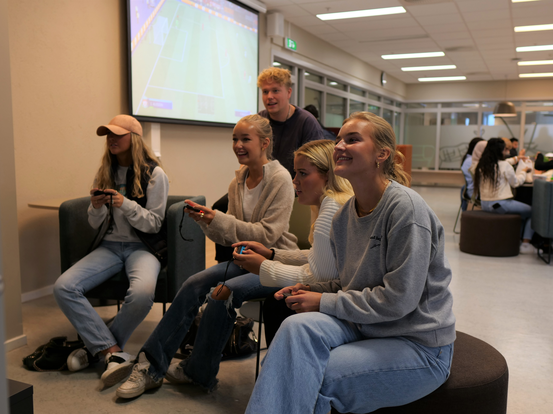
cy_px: 207
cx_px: 276
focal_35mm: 32
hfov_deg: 56.8
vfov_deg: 44.2
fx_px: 511
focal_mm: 16
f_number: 1.8
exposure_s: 1/160
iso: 200
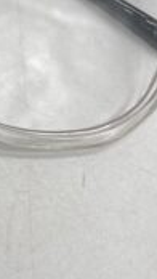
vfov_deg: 16.1
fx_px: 924
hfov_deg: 9.0
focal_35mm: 125
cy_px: -104
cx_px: -192
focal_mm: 5.1
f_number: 1.6
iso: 40
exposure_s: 1/177
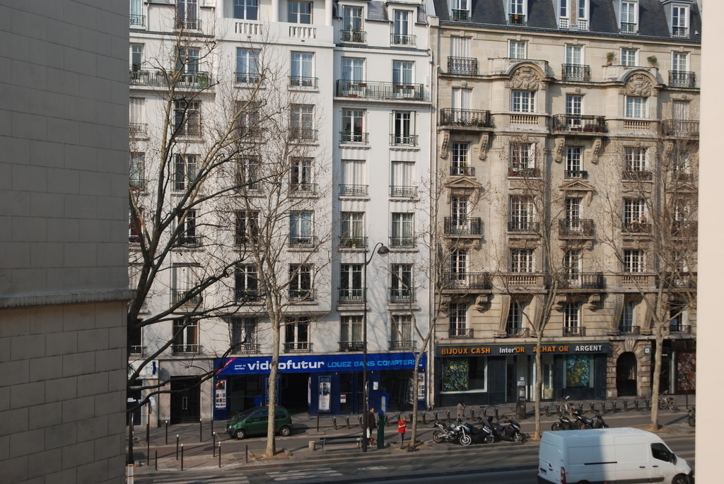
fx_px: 1057
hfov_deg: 37.8
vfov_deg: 25.8
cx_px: 362
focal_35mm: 52
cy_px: 242
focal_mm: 35
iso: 100
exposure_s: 1/250
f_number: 8
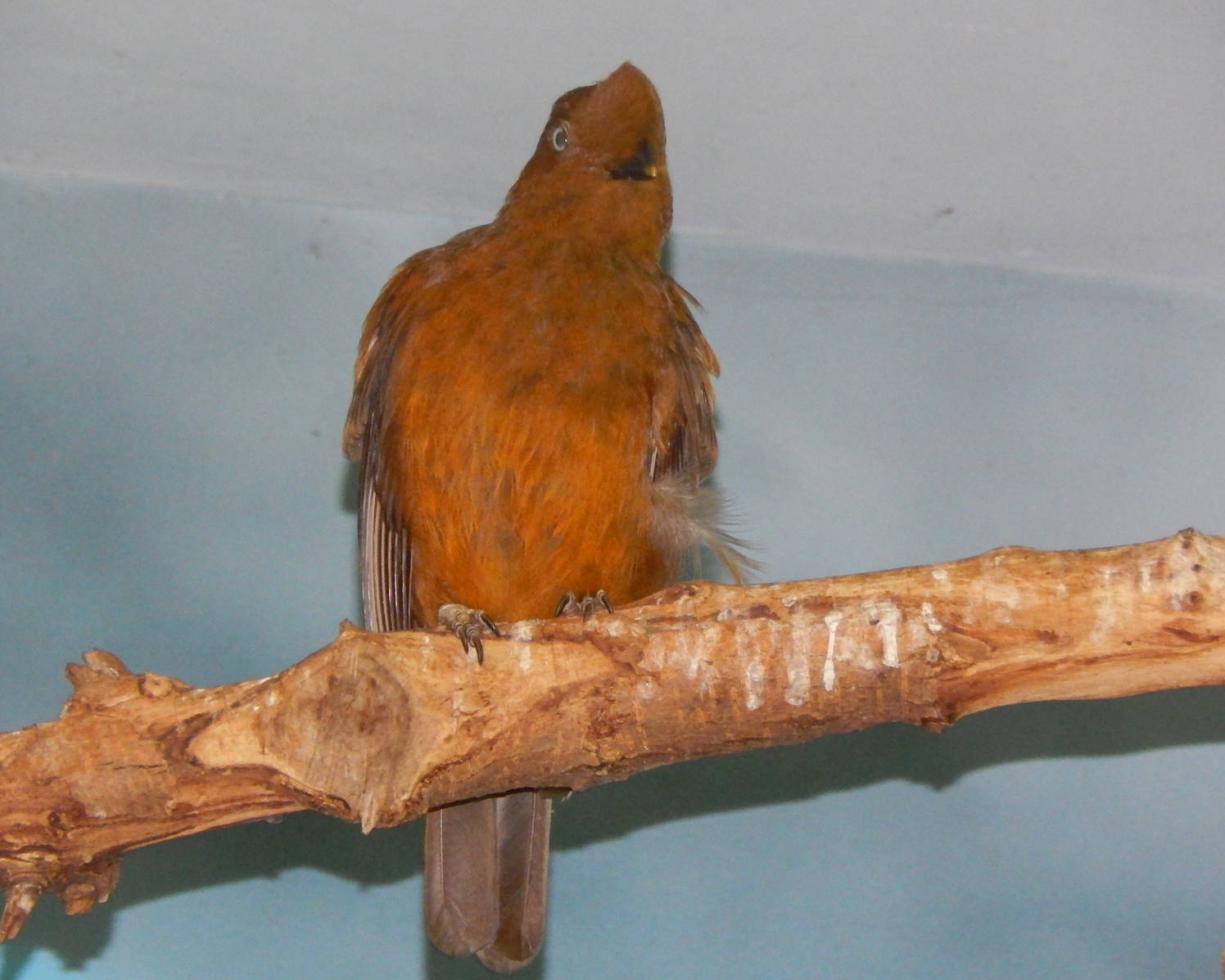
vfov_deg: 3.4
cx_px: 642
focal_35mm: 449
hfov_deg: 4.3
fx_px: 16280
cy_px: 490
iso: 1600
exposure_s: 1/60
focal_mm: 76.4
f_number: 5.7
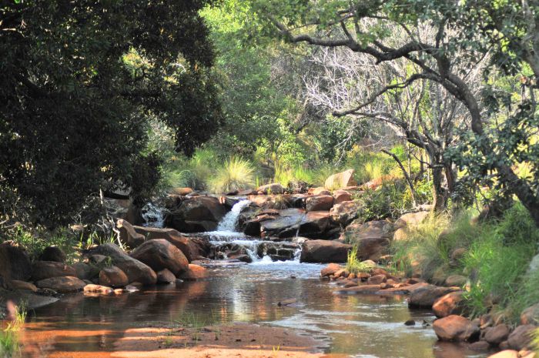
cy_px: 179
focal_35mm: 105
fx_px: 1570
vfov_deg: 13.0
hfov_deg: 19.5
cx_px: 270
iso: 320
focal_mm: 70
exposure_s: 1/1250
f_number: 4
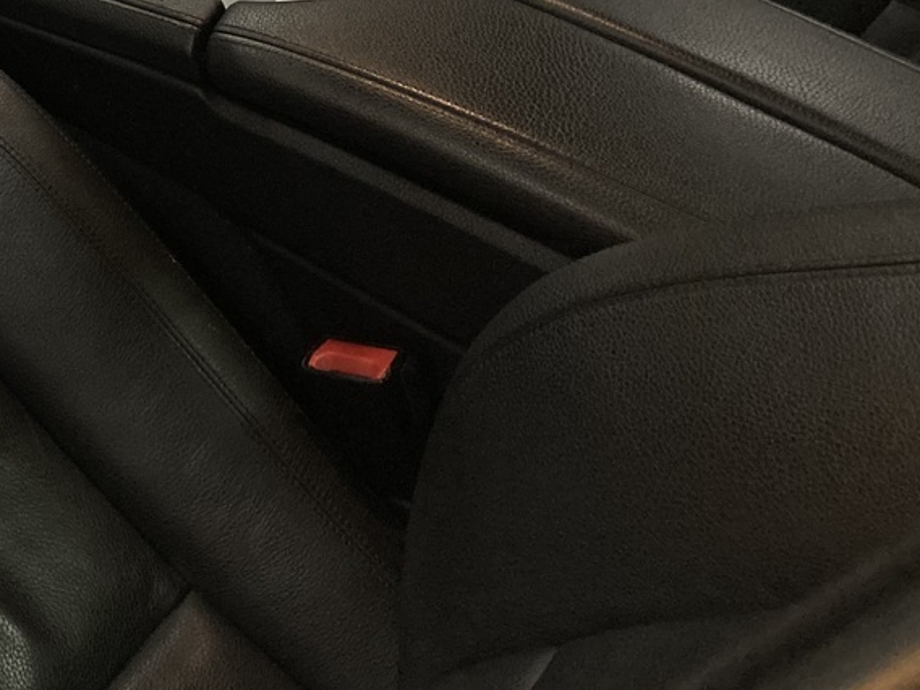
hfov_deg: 24.5
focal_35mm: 71
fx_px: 1887
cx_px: -215
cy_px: -121
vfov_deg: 19.6
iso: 250
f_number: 1.8
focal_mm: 3.99
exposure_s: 1/33
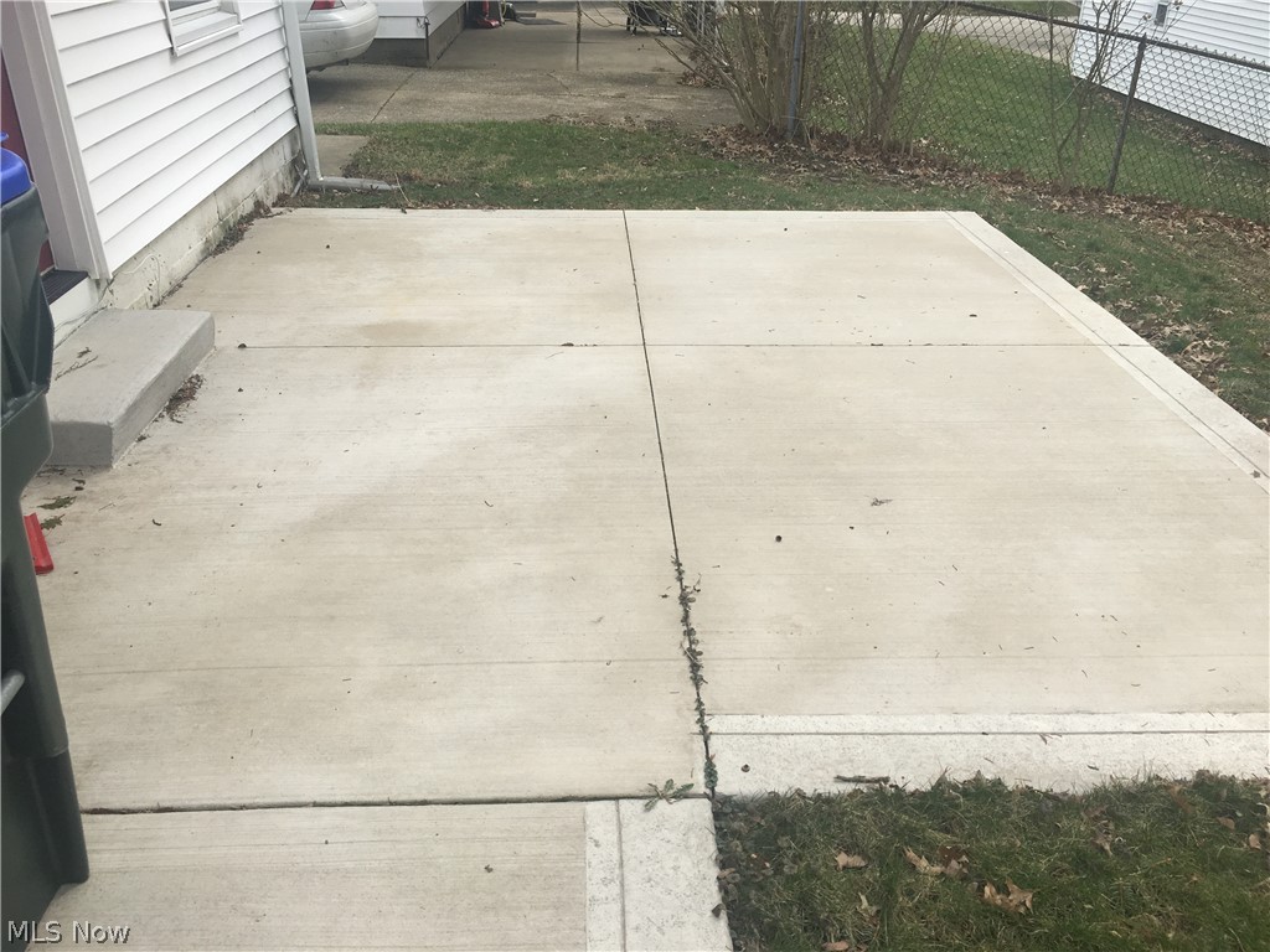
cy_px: 476
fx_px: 1064
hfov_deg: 61.7
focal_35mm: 29
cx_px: 635
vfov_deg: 48.2
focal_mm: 4.15
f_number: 2.2
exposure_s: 1/1166
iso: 25
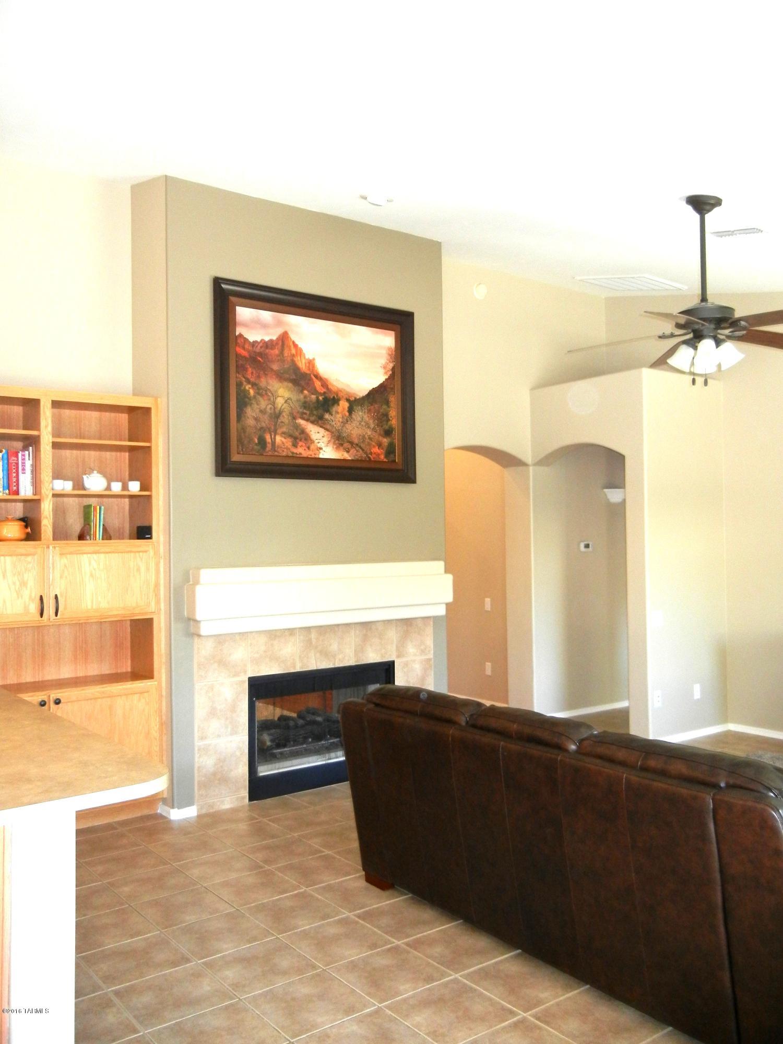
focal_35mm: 30
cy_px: 522
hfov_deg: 46.8
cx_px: 392
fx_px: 905
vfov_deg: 60.0
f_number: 3.5
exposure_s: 1/30
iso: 330
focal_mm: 5.4
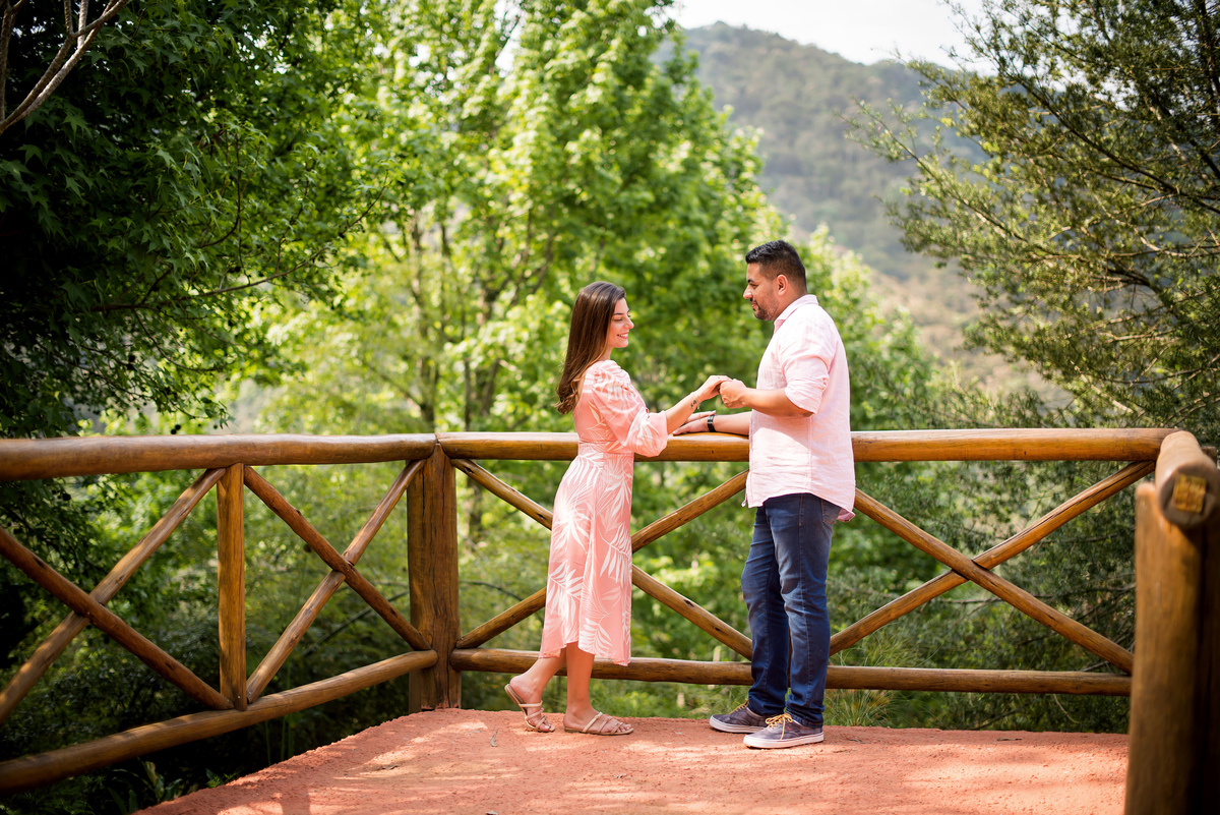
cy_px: 408
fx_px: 1695
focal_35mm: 50
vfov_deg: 27.0
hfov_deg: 39.6
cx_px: 610
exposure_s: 1/800
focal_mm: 50
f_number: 2
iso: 100
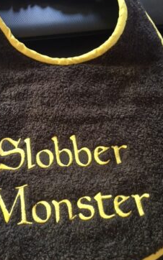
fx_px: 242
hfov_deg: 37.1
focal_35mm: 34
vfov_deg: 56.7
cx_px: 63
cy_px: 121
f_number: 2.2
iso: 100
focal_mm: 4.15
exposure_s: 1/10
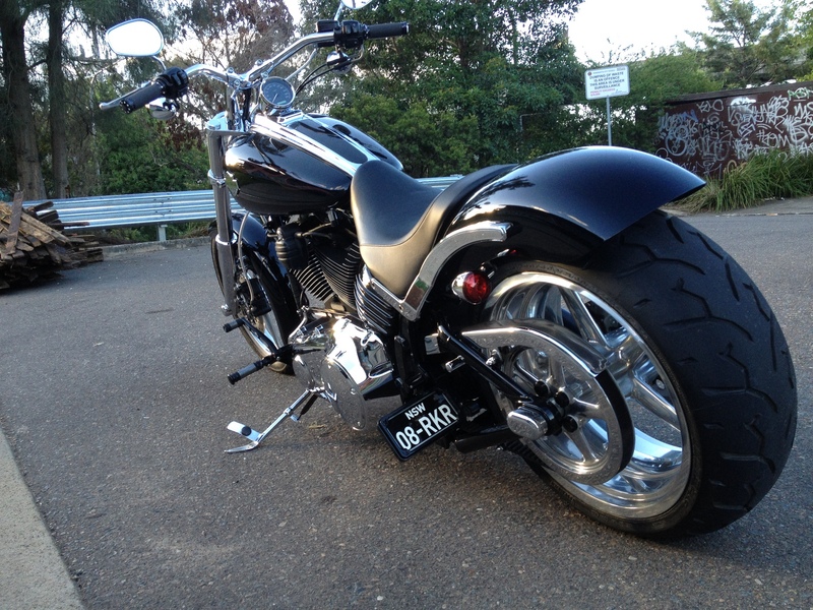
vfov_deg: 40.7
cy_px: 305
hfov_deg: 52.6
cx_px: 406
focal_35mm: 35
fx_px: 822
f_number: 2.4
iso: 80
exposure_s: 1/120
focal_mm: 4.28
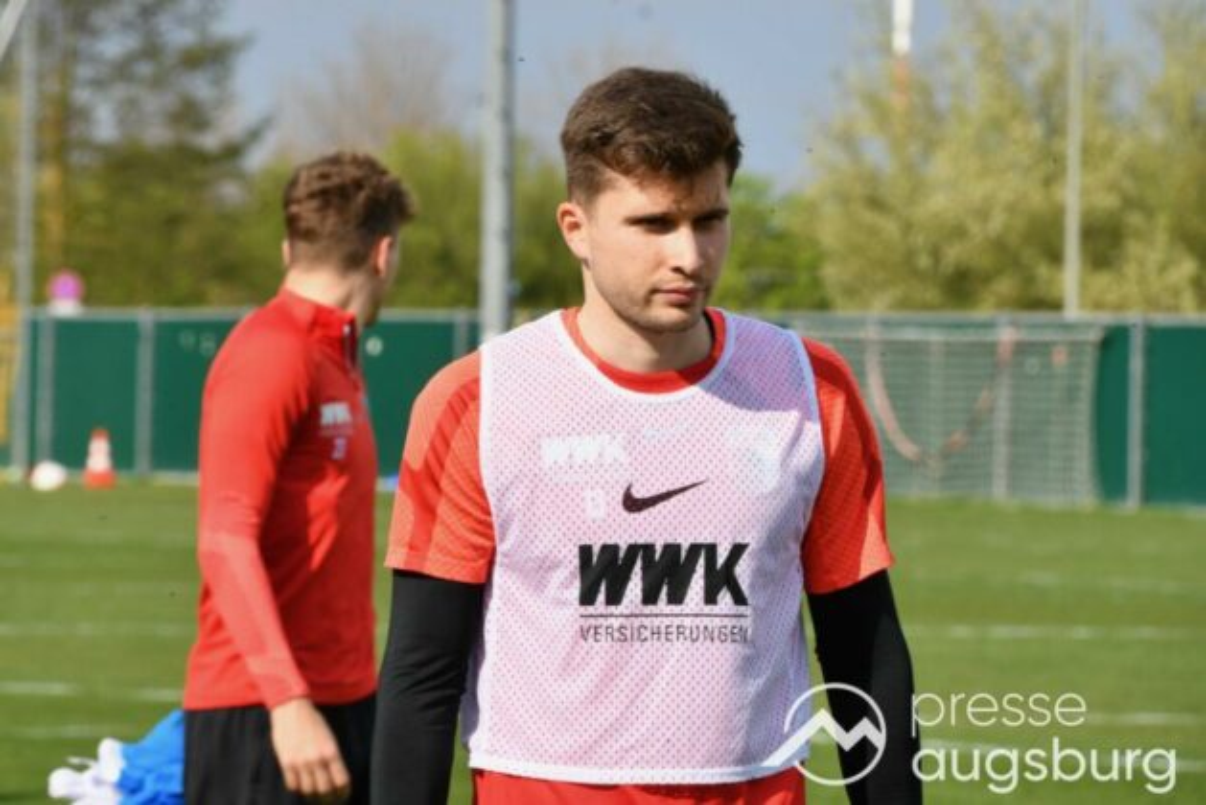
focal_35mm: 300
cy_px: 402
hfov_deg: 6.9
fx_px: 10054
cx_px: 603
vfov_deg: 4.6
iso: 500
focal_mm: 200
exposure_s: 1/800
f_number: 14
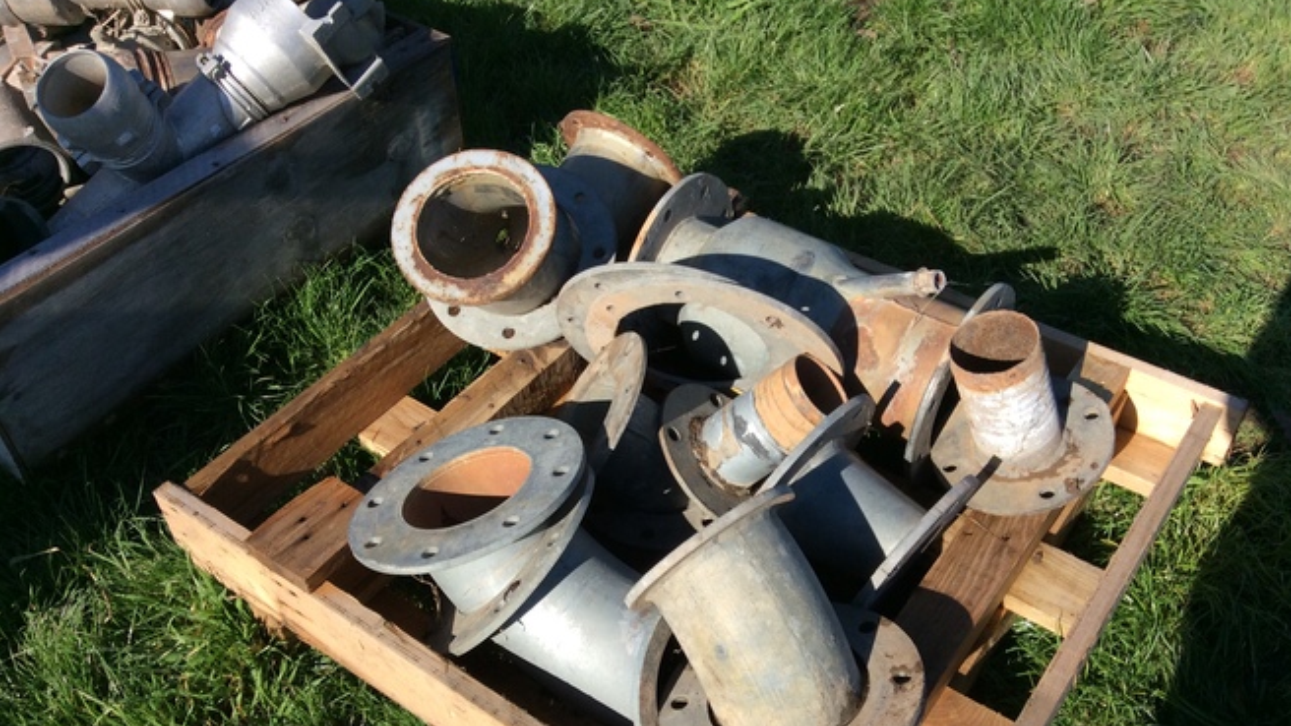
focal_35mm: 35
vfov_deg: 33.5
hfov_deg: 56.6
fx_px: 1198
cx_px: 647
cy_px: 459
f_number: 2.4
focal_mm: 3.3
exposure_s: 1/1300
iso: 32
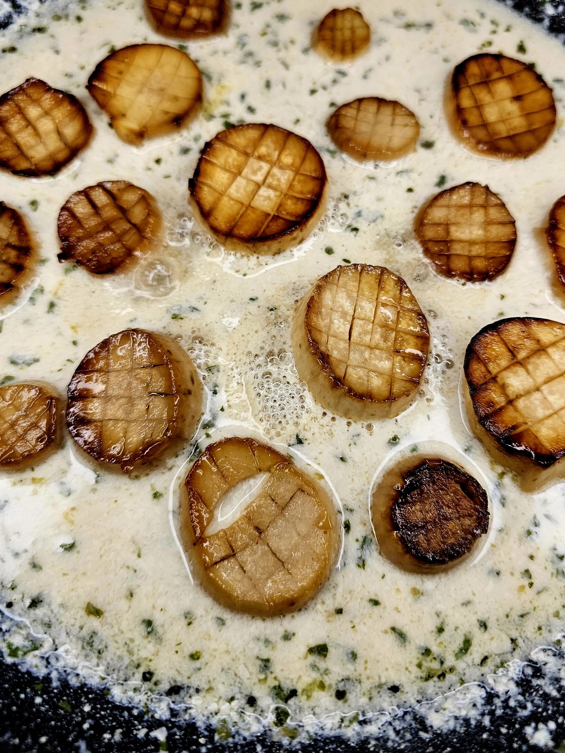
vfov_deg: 65.1
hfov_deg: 51.3
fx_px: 588
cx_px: 307
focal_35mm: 27
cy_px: 332
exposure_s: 1/58.8
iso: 25
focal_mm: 6.3
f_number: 1.7
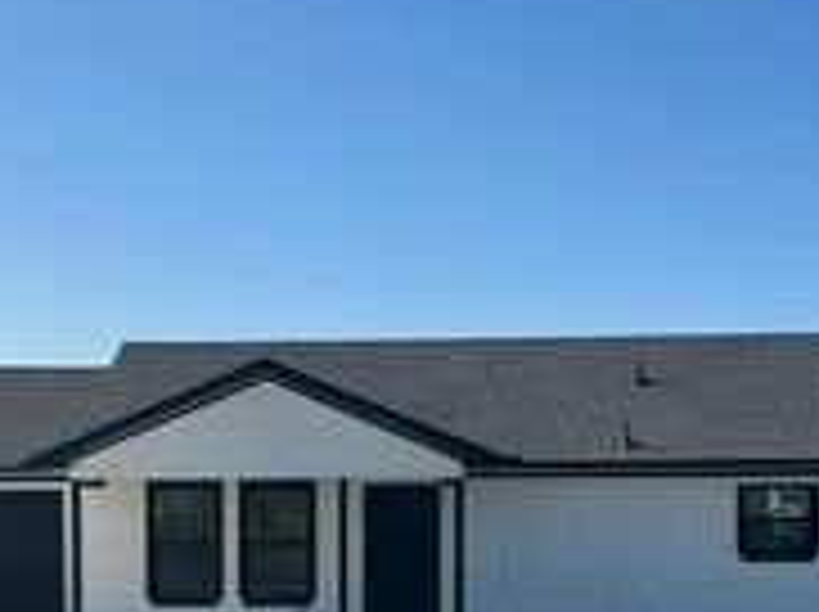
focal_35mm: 66
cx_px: 315
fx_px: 1559
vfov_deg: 21.7
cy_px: 560
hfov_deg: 29.3
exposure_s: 1/6211
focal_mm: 6.86
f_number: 1.78
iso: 80
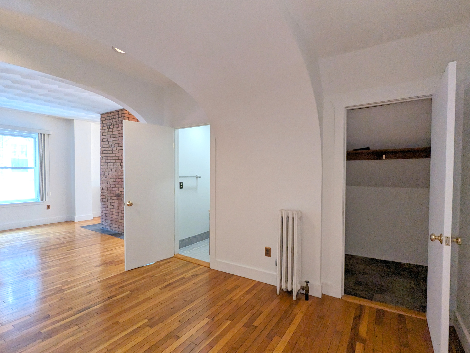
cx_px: 234
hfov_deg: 91.0
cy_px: 178
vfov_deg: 74.7
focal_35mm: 17
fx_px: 231
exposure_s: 1/60
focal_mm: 2.35
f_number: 2.2
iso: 303
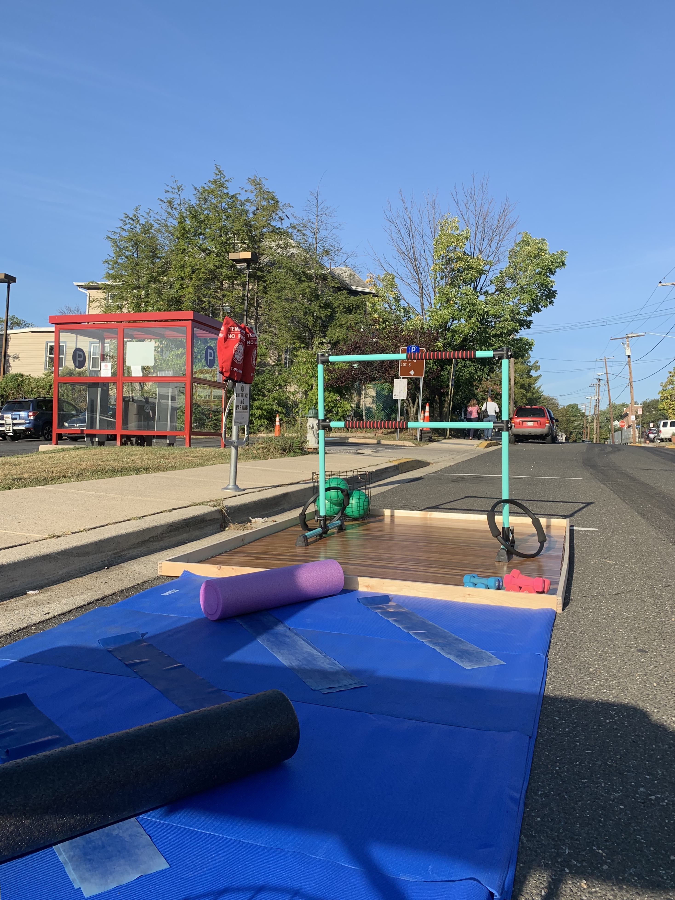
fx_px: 676
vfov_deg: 67.3
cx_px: 338
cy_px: 450
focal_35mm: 26
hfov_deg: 53.1
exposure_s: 1/1490
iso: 25
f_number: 1.8
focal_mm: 4.25
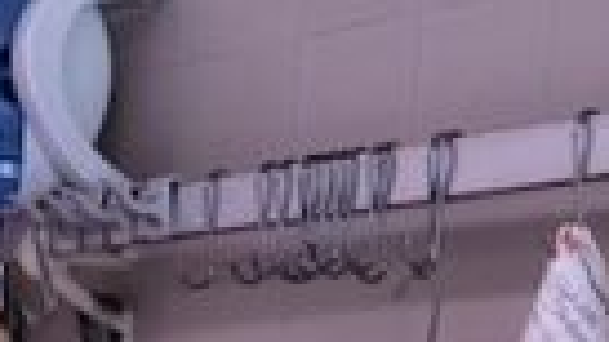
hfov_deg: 10.4
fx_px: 3164
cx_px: -467
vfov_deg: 6.0
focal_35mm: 196
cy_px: 777
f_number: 1.78
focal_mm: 6.76
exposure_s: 1/100
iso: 100
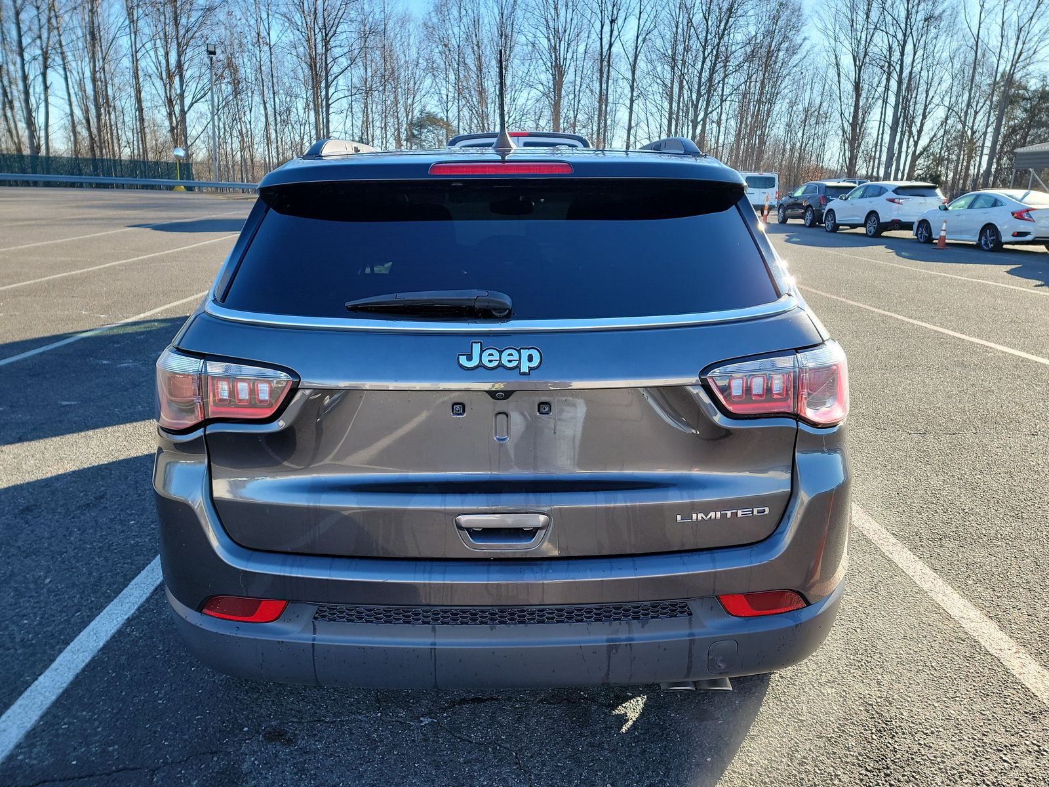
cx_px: 524
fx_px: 727
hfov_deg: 71.6
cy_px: 394
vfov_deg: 56.8
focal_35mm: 24
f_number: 1.8
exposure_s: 1/199
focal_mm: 6.7
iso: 50
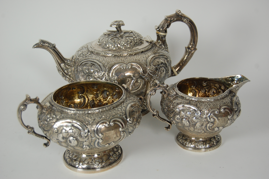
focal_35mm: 57
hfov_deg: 35.1
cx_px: 134
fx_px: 426
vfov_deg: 23.7
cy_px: 90
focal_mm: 38
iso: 400
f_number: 5
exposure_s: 1/80
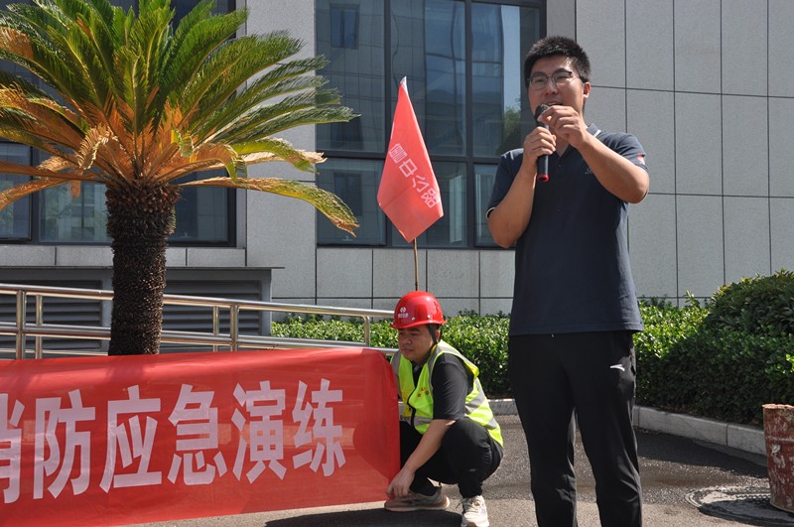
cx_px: 397
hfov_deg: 46.5
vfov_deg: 31.8
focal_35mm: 42
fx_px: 925
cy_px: 264
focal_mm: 28
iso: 200
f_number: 11
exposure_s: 1/125
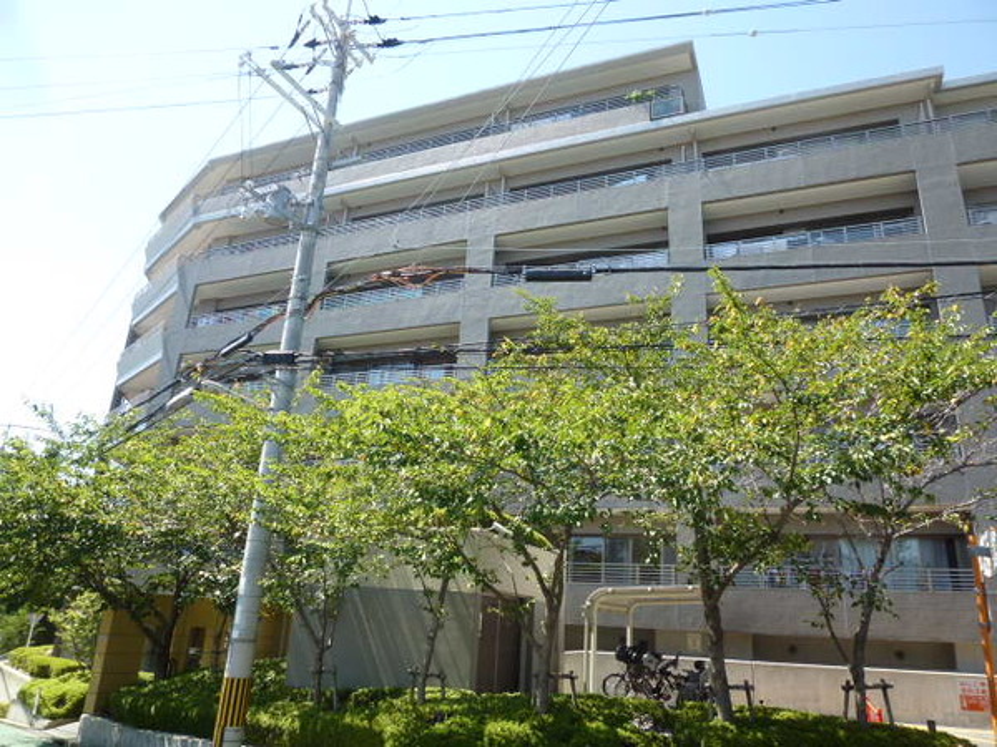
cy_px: 374
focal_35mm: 24
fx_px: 691
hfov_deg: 71.6
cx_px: 498
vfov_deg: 56.8
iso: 100
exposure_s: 1/320
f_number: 4
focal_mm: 4.3
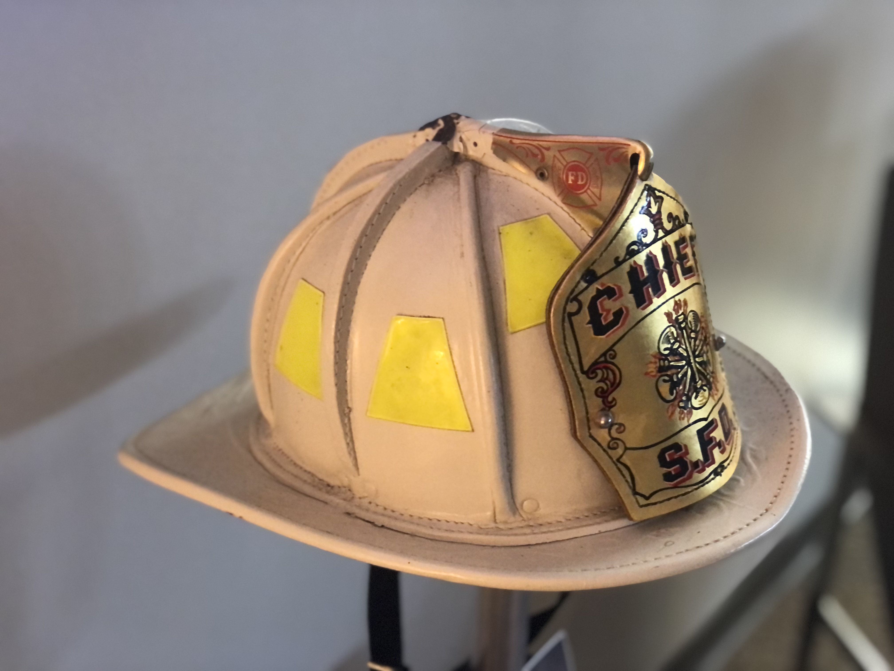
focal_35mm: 57
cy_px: 336
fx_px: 1472
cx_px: 447
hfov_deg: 33.8
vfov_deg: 25.7
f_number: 2.8
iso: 500
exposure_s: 1/30
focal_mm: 6.6
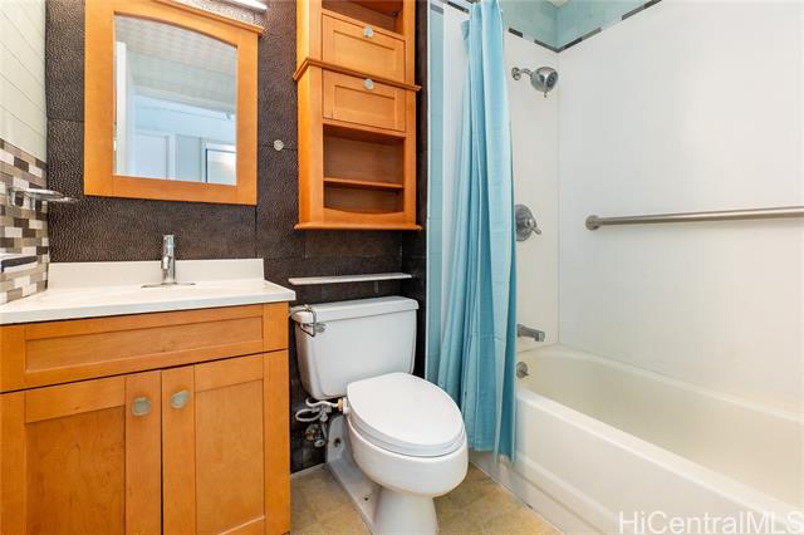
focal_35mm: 15
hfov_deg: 100.4
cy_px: 268
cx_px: 402
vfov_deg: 77.3
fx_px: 335
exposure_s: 1/6
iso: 400
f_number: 8
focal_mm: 10
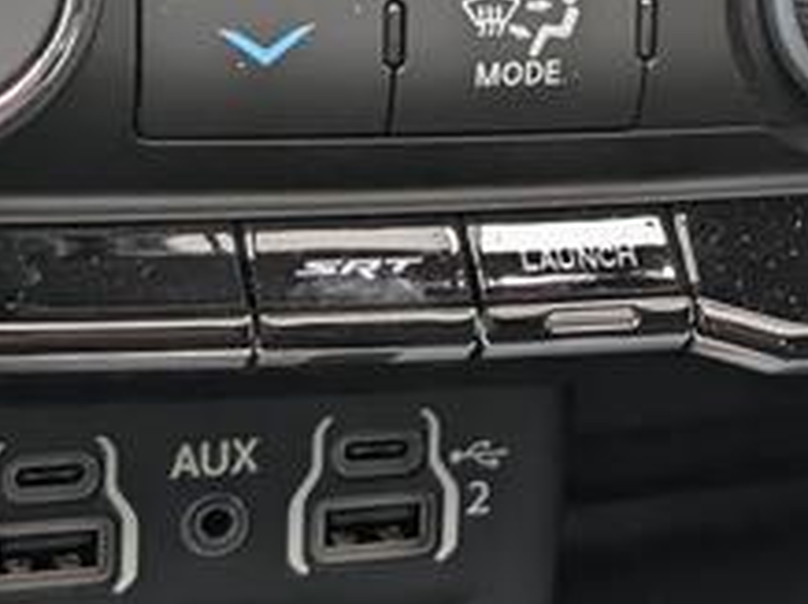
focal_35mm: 144
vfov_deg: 10.1
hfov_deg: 13.6
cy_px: -189
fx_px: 3358
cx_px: 760
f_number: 1.68
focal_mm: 6.9
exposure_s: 1/120
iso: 254
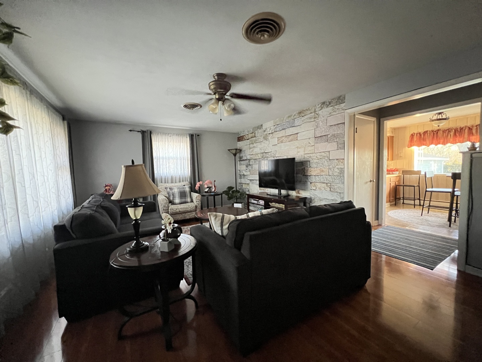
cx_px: 241
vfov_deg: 89.9
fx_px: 181
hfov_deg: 106.2
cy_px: 181
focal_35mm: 13
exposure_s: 1/30
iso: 1600
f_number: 1.8
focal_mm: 1.57
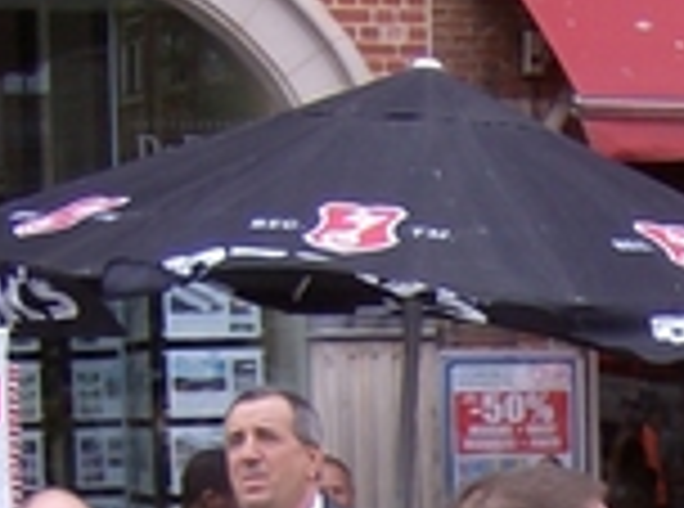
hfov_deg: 13.3
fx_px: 2797
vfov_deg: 10.0
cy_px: 793
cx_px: 972
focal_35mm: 142
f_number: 2.8
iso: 100
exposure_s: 1/310
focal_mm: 6
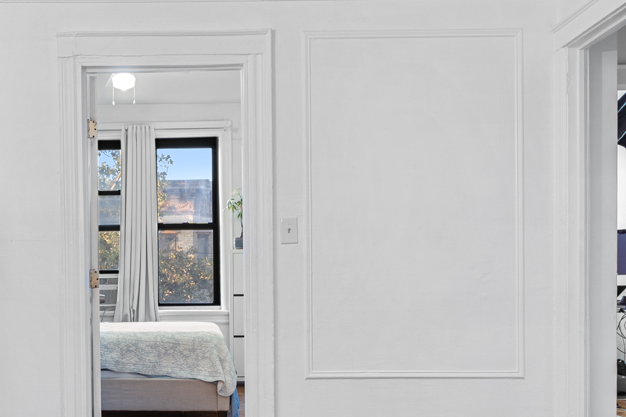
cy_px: 303
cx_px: 177
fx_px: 817
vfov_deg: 28.3
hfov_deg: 41.0
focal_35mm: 47
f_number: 9
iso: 100
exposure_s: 1.3
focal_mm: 16
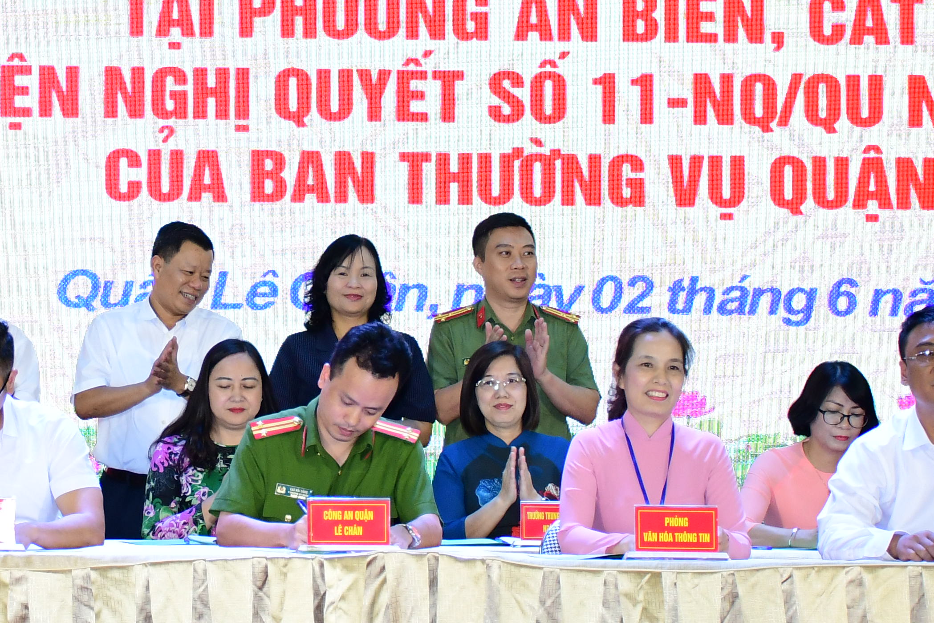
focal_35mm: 139
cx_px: 171
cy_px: 163
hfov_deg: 14.6
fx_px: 3615
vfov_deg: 9.8
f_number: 4.2
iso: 1000
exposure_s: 1/200
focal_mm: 35
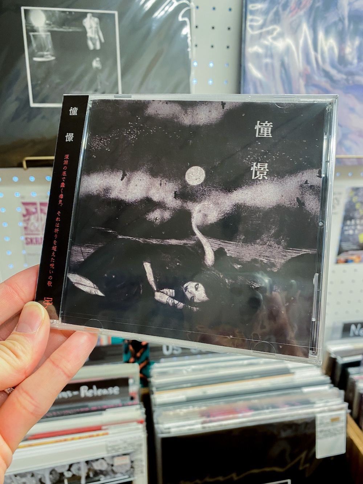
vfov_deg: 67.3
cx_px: 182
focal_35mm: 26
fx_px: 363
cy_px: 242
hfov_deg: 53.1
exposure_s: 1/50
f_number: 1.8
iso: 125
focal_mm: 4.25
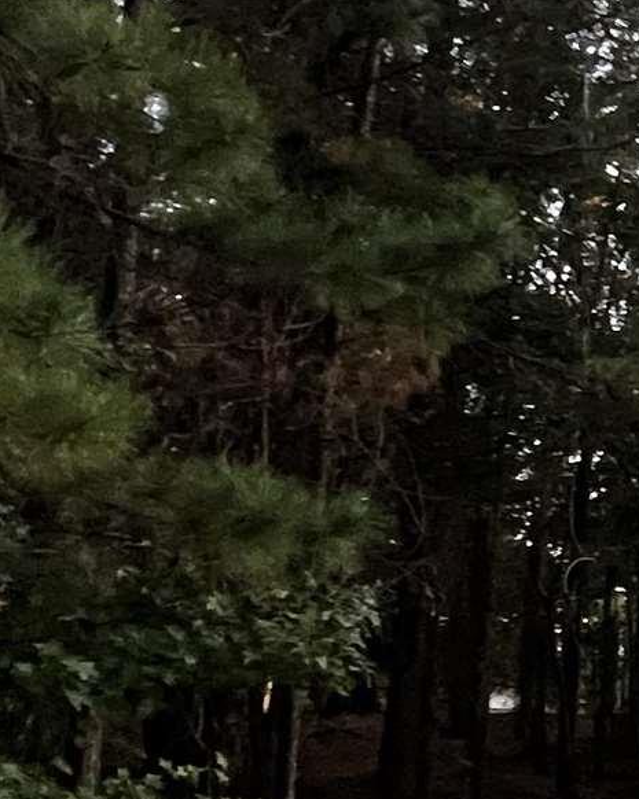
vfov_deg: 27.9
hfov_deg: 15.4
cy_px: 611
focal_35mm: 67
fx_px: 1585
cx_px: 1448
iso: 250
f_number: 1.8
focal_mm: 1.57
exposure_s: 1/99
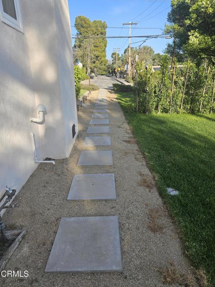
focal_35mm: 23
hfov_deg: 58.9
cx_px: 108
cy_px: 144
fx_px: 190
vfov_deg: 73.9
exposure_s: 1/354
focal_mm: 6.3
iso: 10
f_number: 1.7
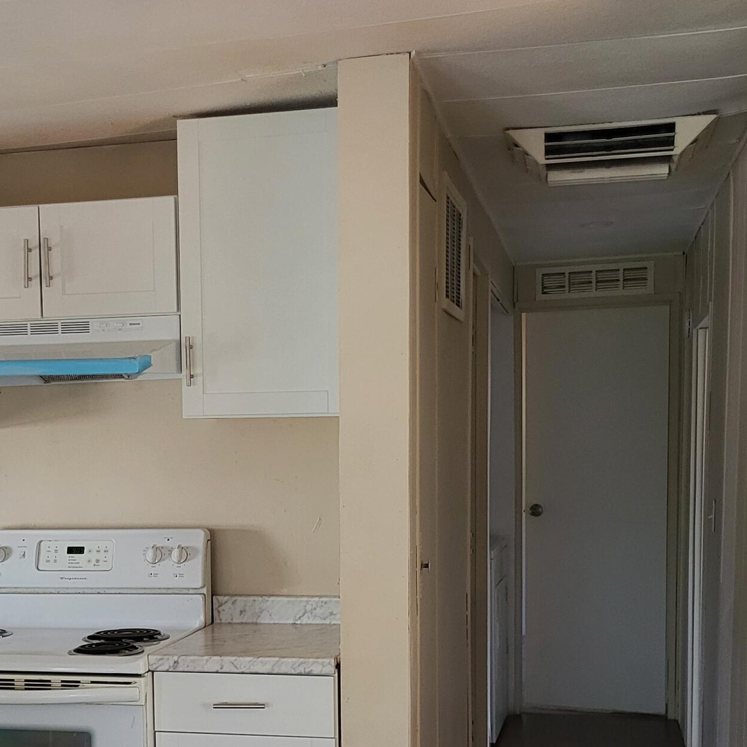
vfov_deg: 30.4
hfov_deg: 30.8
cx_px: 242
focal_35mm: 55
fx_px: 1343
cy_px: 591
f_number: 1.8
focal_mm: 5.4
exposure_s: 1/120
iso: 250
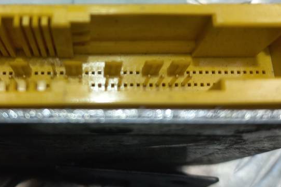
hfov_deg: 39.9
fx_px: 382
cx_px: 96
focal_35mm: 49
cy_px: 39
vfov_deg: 27.0
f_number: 1.8
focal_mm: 4.6
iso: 32
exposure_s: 1/100
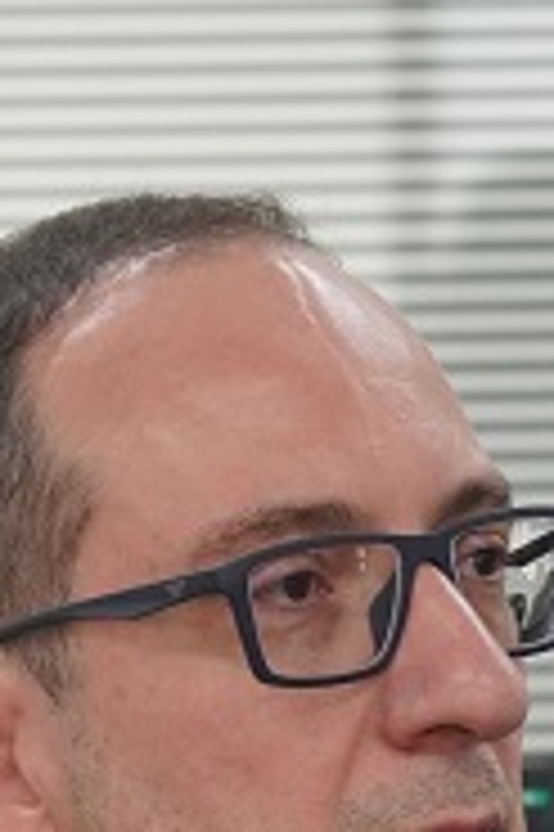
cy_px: 1295
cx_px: 191
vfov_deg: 4.4
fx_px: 10664
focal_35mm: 461
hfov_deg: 3.0
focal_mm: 71
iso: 1600
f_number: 4
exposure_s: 1/160
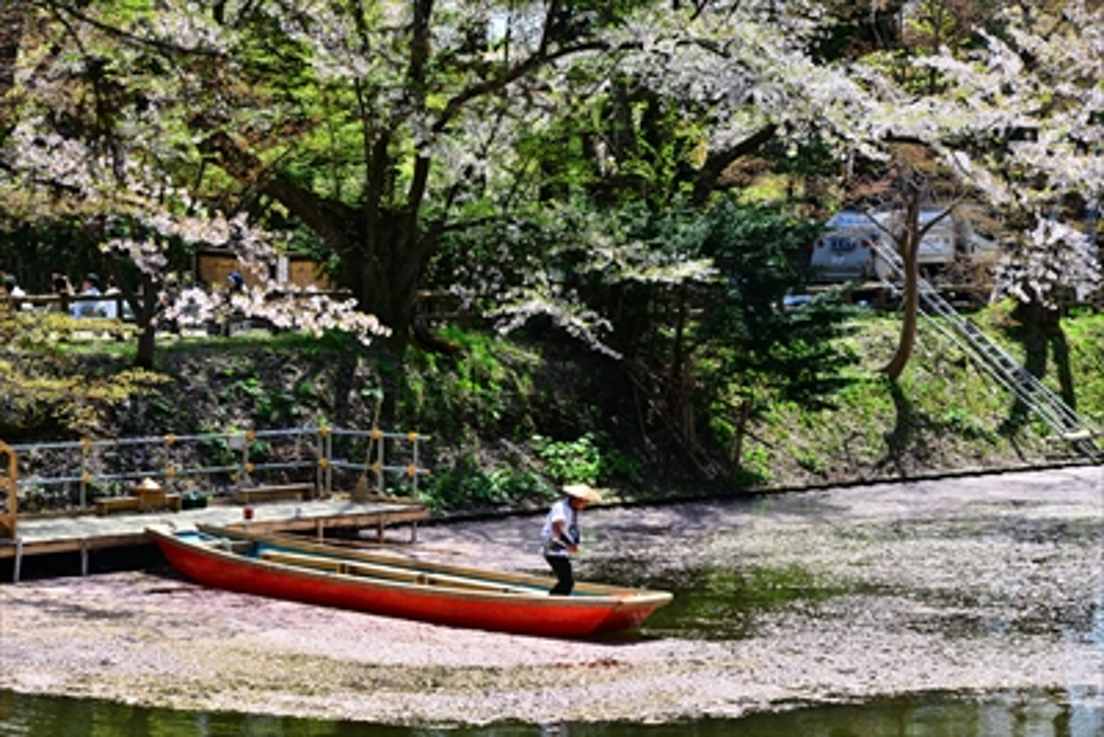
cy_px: 368
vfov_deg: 13.7
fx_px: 3068
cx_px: 552
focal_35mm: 100
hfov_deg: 20.4
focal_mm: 100
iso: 400
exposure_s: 1/400
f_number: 10
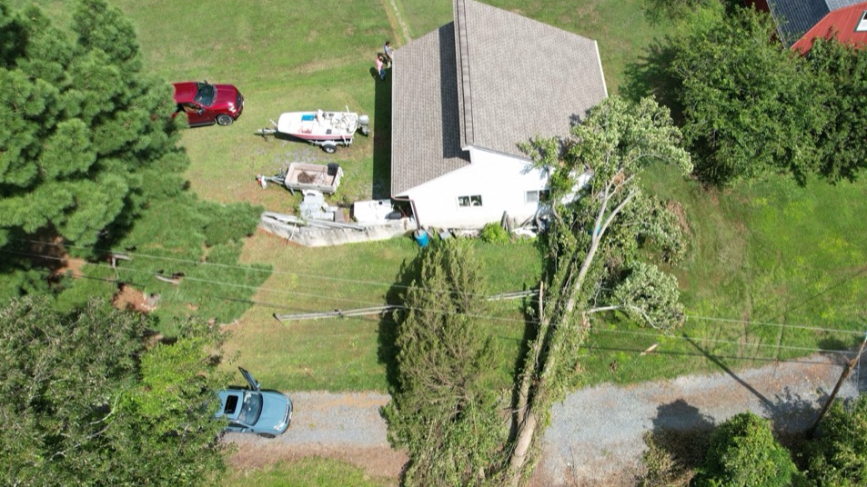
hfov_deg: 65.3
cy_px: 278
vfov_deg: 40.1
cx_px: 532
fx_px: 667
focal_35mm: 29
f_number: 2.8
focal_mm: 8.38
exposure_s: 1/1250
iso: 100
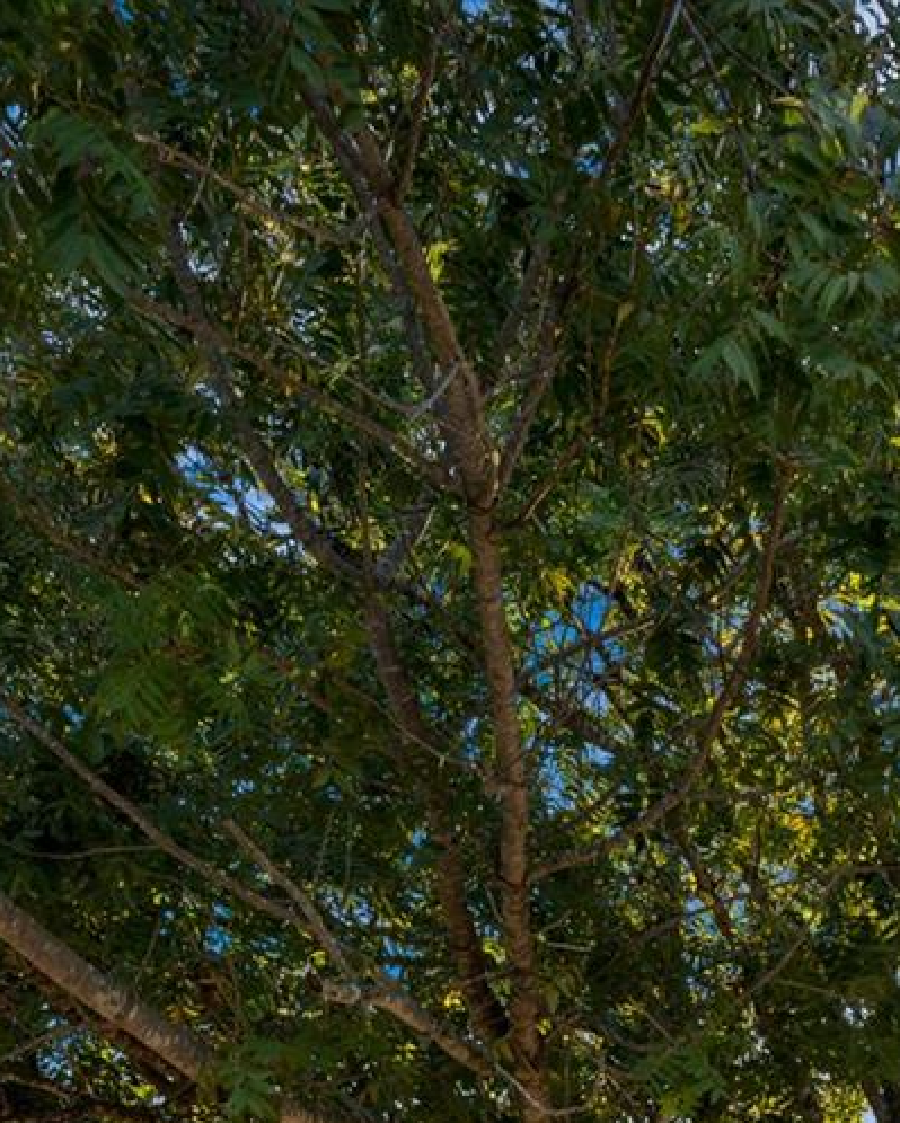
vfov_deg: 28.0
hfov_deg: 27.3
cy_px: 1501
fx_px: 1796
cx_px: 774
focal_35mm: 54
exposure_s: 1/50
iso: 200
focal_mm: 14
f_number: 9
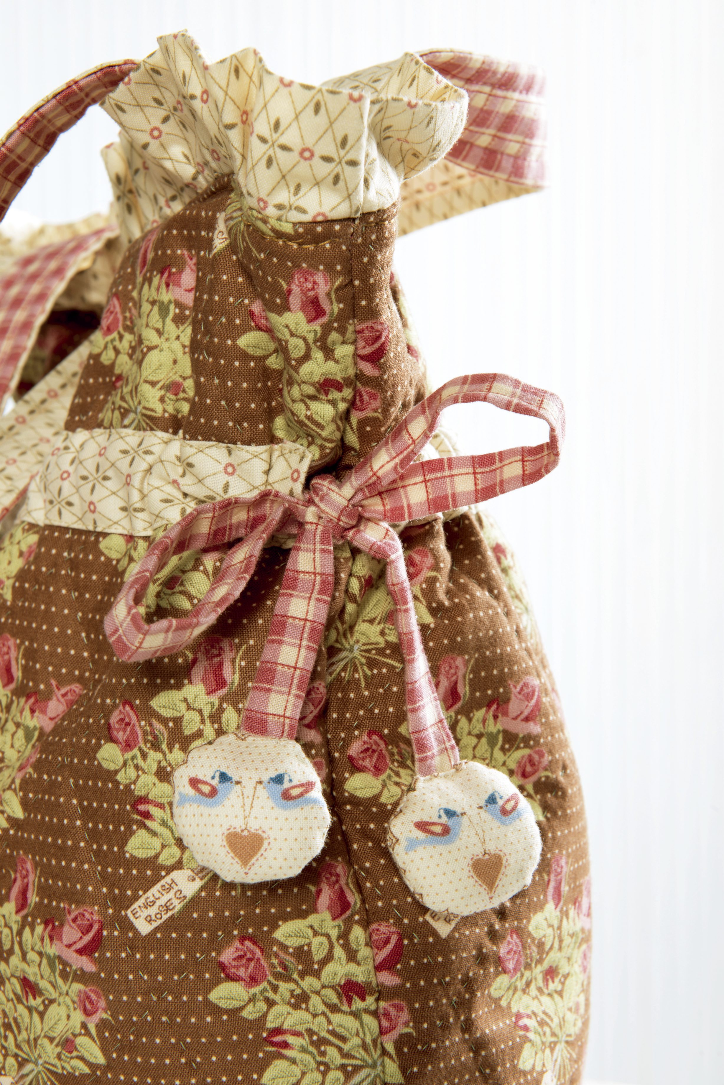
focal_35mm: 70
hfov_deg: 19.5
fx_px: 2110
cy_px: 542
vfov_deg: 28.8
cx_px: 362
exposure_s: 1/60
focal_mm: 70
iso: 100
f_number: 18
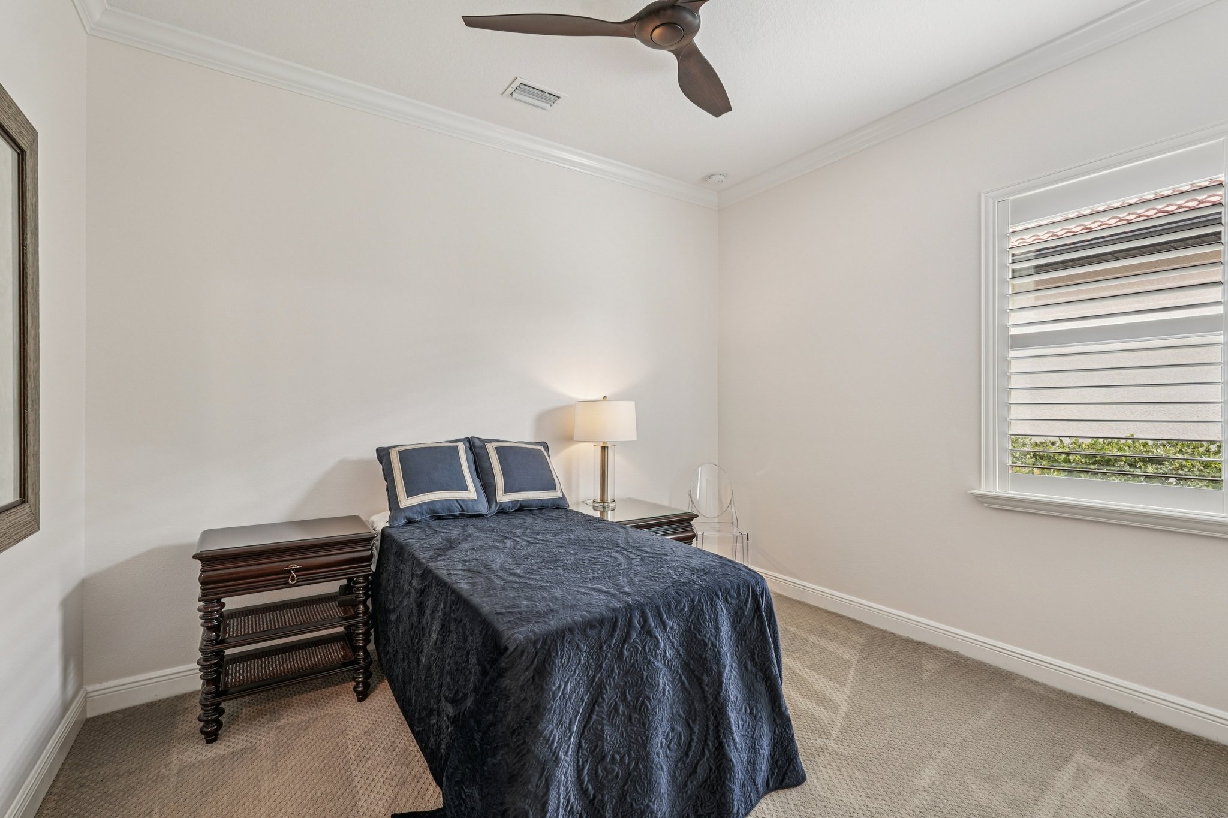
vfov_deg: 73.7
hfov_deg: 96.7
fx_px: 546
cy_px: 409
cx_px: 614
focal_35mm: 16
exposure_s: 1/13
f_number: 8
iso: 400
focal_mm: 16
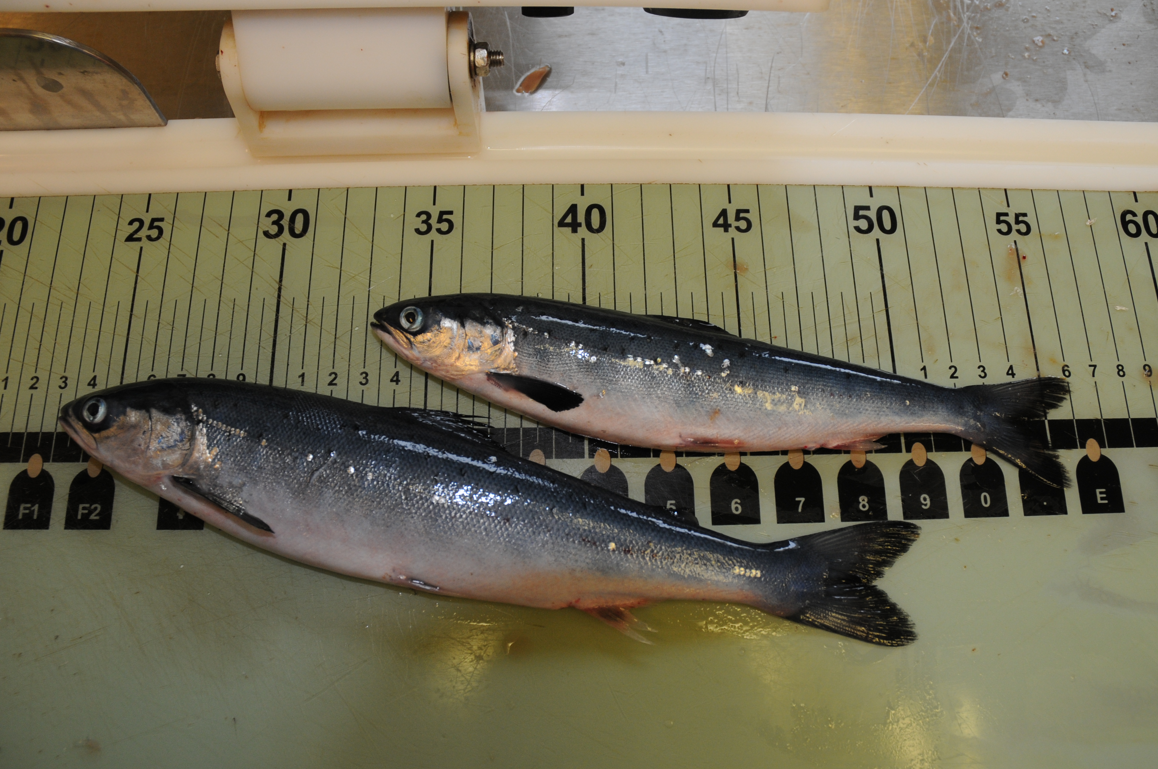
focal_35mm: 30
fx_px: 964
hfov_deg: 62.0
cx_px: 609
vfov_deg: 43.5
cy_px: 390
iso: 400
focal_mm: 18
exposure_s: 1/80
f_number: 5.6
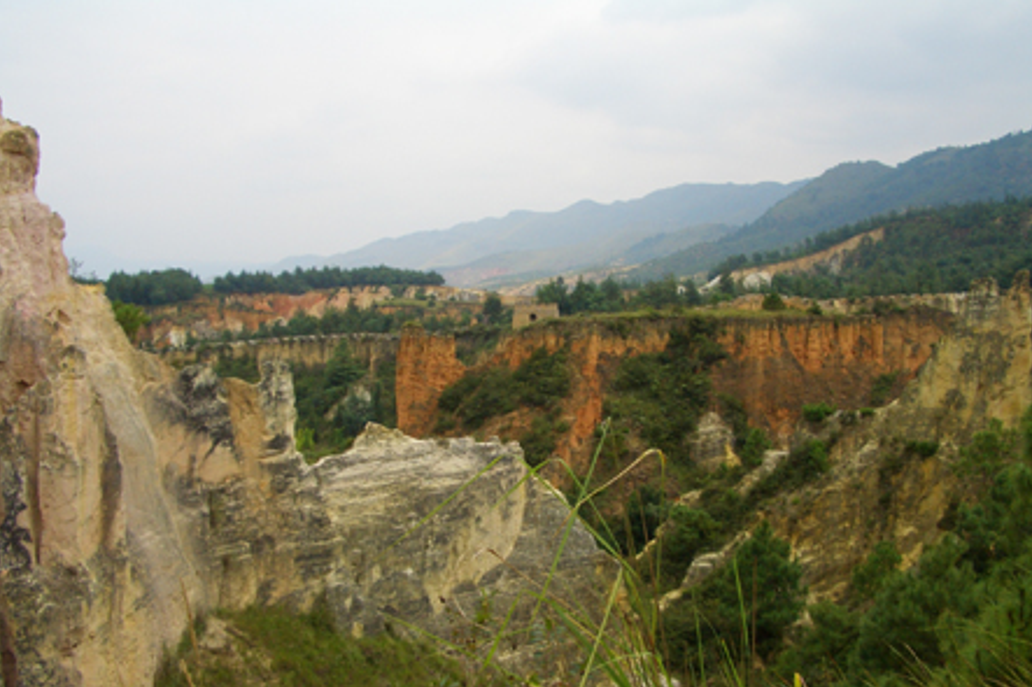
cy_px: 387
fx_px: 1060
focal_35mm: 37
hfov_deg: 51.9
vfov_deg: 35.9
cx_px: 517
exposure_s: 1/400
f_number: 4.3
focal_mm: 5.8
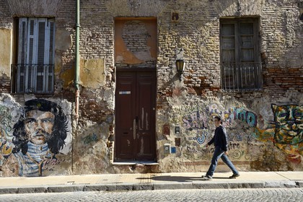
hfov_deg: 58.7
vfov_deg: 41.1
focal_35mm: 32
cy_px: 101
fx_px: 269
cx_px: 152
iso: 200
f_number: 7.1
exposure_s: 1/250
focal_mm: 32
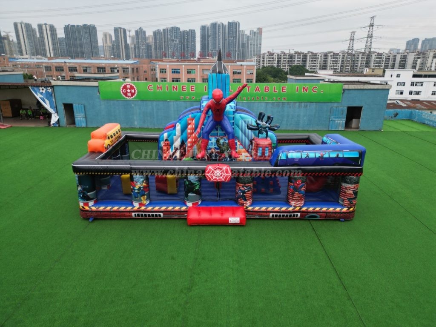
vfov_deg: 56.8
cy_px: 164
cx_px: 218
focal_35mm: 24
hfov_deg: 71.6
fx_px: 302
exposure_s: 1/1250
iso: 140
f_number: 1.7
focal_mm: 6.72
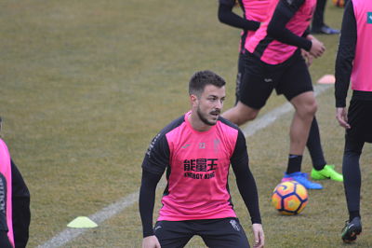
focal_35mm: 450
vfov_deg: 3.0
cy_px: 124
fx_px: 4646
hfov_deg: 4.6
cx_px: 186
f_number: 5.6
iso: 900
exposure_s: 1/500
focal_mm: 300
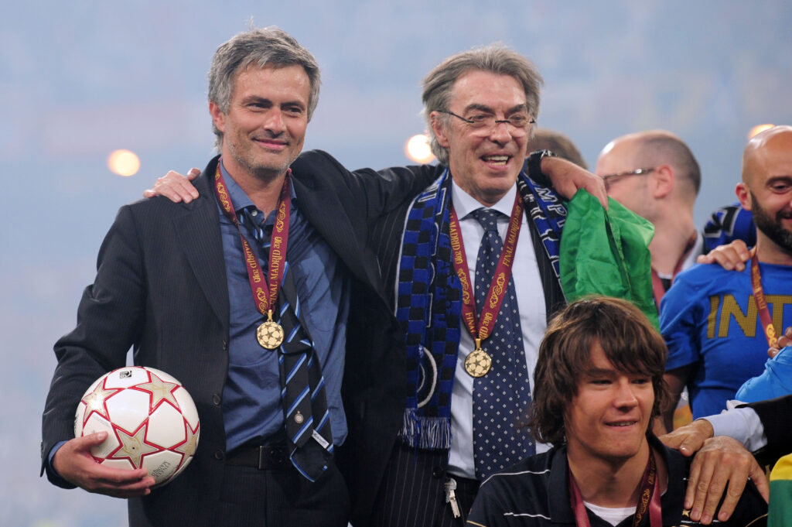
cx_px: 396
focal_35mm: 135
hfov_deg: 15.2
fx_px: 2968
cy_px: 264
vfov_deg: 10.1
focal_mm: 135
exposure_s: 1/800
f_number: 2.8
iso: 1250
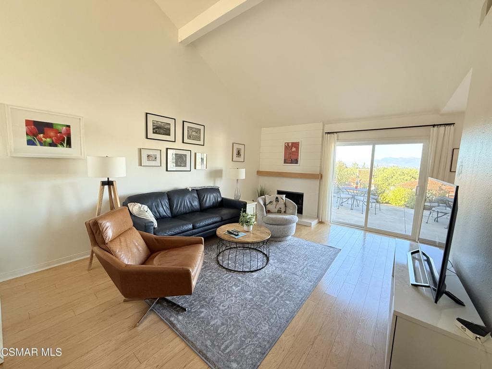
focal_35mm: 14
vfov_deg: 85.7
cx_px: 246
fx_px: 199
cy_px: 184
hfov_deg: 102.1
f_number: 2.2
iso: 400
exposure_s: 1/120
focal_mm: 2.22
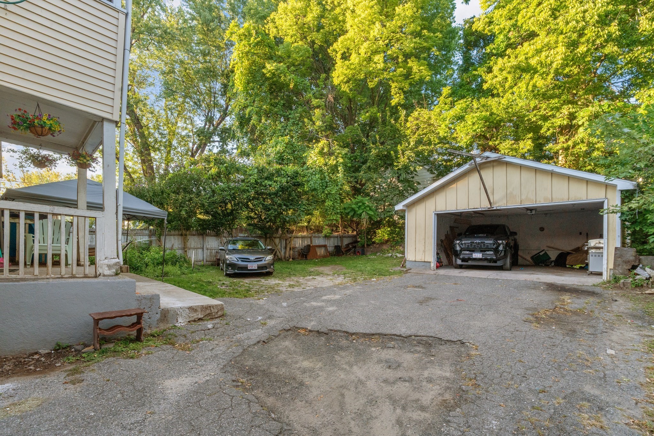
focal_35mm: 16
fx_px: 291
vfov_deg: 73.7
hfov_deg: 96.7
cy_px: 218
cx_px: 327
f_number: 11
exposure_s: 1/60
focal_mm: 16
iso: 1600
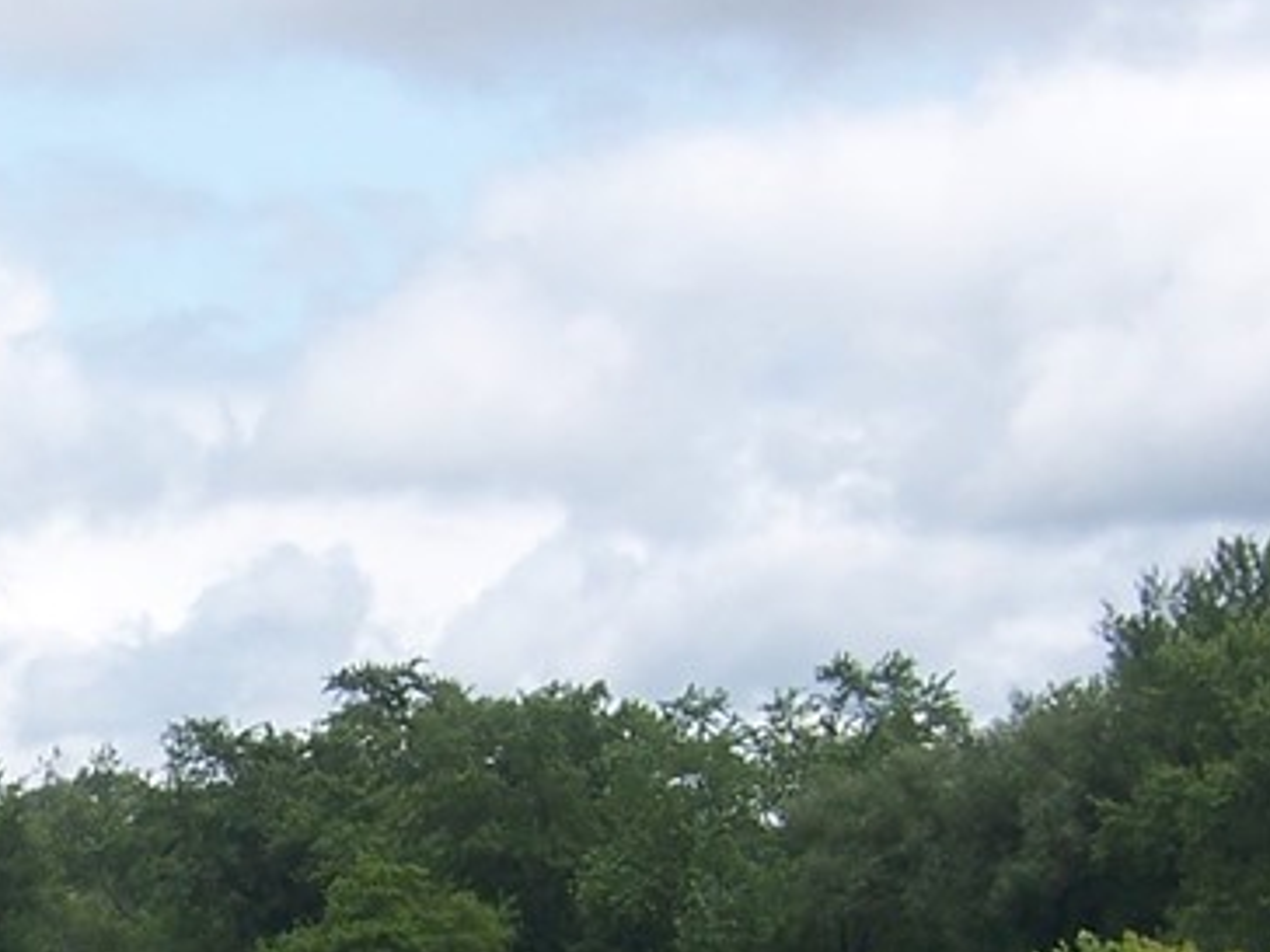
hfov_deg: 11.4
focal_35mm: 169
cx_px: -440
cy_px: 1189
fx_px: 6200
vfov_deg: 8.7
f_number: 4.8
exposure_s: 1/500
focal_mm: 10
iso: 80
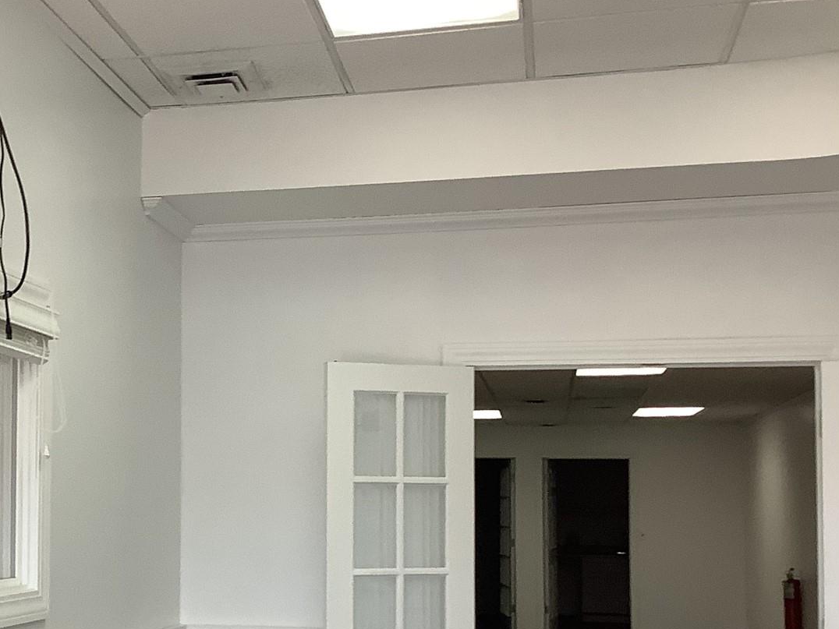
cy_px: 421
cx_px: 137
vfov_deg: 24.7
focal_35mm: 59
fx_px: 1430
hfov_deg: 31.6
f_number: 2.4
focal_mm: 3.3
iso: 80
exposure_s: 1/60
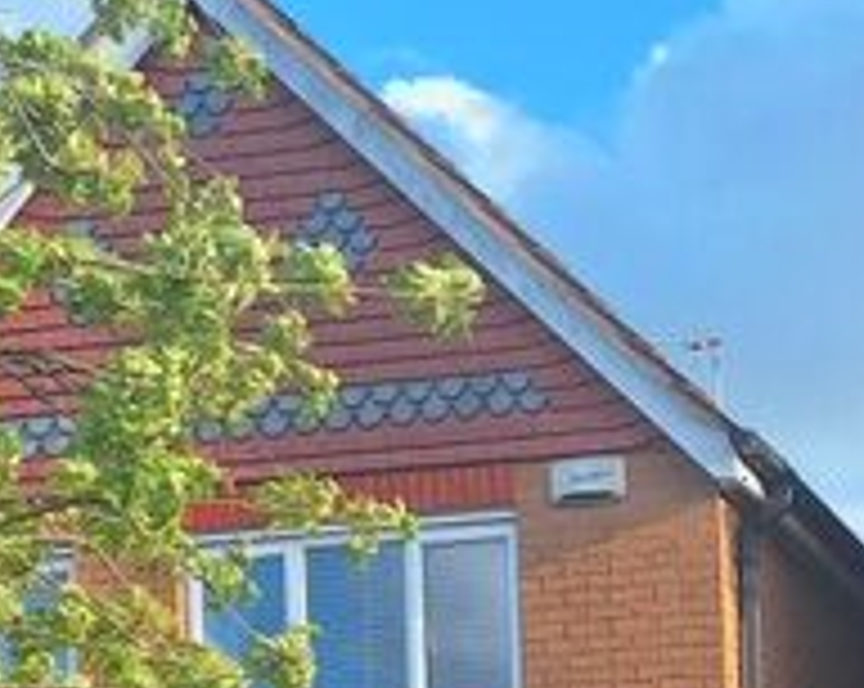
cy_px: 1072
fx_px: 2094
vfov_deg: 16.7
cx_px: 1094
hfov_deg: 21.3
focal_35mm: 82
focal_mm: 5.54
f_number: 1.8
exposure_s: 1/836
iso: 40
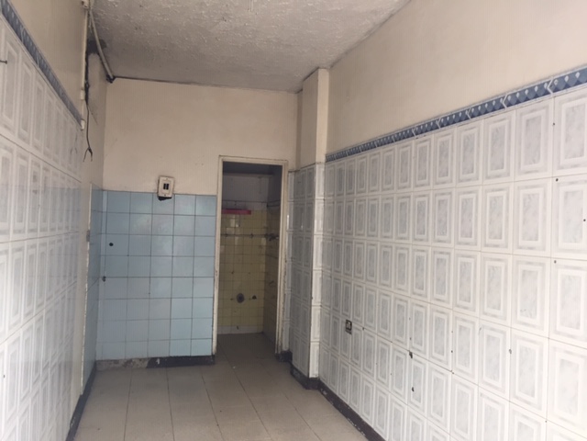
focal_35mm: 29
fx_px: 492
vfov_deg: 48.2
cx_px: 294
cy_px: 220
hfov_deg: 61.7
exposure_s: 1/30
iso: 32
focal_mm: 4.15
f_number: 2.2
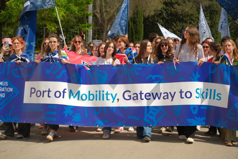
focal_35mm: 64
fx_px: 423
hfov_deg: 31.4
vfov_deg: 21.2
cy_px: 80
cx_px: 119
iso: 125
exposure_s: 1/2000
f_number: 2.8
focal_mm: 42.8
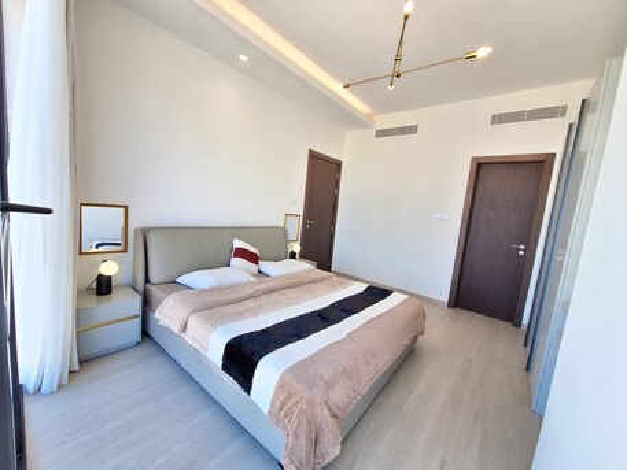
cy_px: 235
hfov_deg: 106.2
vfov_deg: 89.9
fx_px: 236
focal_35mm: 13
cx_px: 314
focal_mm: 1.74
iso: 50
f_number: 2.2
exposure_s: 1/50
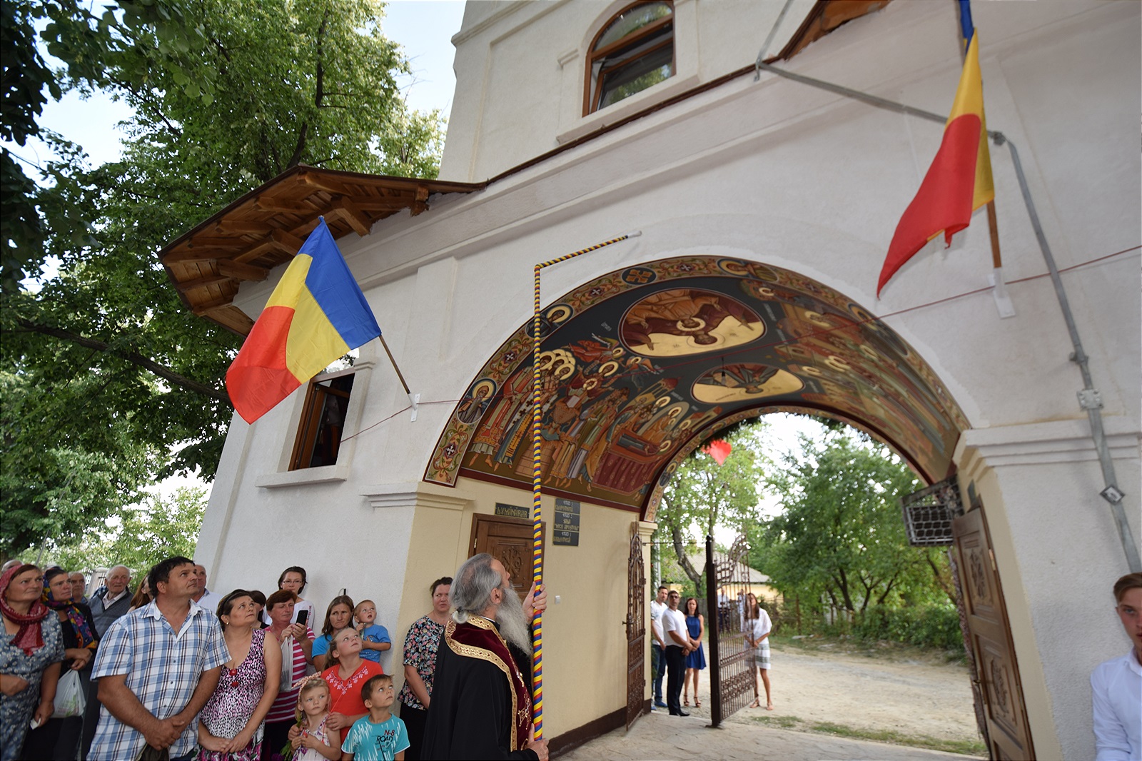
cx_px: 571
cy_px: 380
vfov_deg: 77.3
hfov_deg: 100.4
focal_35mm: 15
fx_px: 476
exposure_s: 1/60
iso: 100
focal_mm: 10
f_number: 5
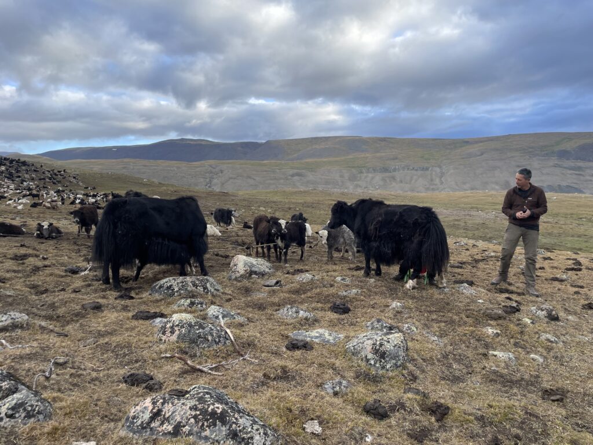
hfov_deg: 67.3
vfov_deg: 53.1
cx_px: 296
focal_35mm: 26
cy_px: 222
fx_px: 445
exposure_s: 1/540
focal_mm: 4.2
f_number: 1.6
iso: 32
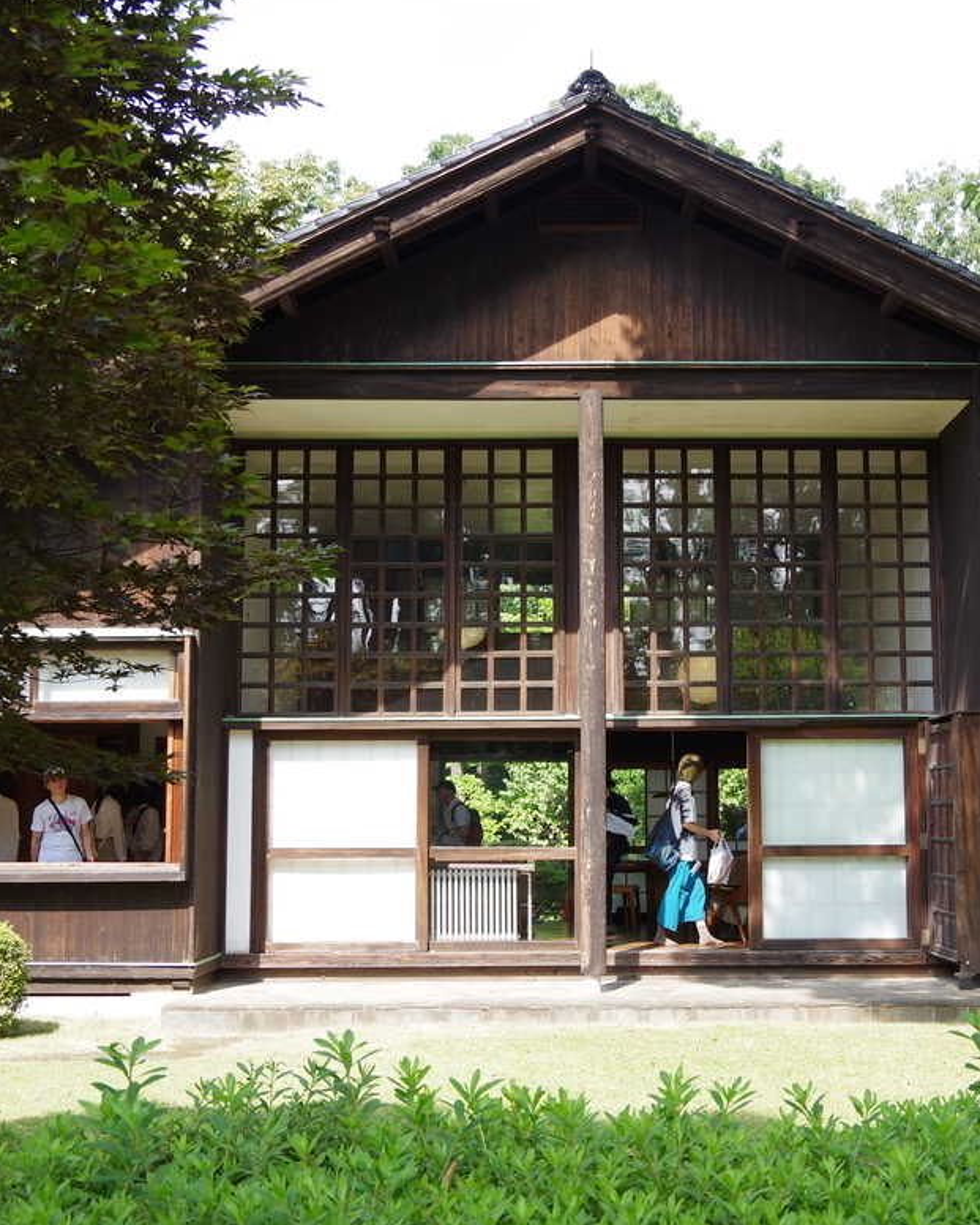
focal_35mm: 46
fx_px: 1657
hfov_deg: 32.8
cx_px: 590
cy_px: 622
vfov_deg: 40.5
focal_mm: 21
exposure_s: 1/160
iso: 200
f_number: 5
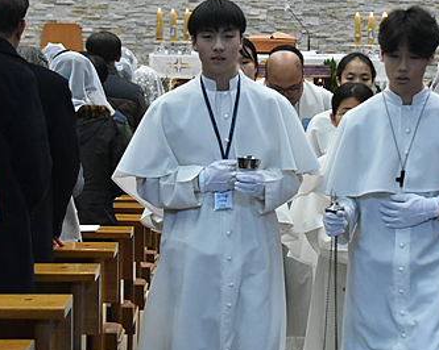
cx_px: 328
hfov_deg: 13.5
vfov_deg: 10.8
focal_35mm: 142
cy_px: 79
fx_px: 1844
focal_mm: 56
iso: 4000
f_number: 5
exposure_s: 1/125
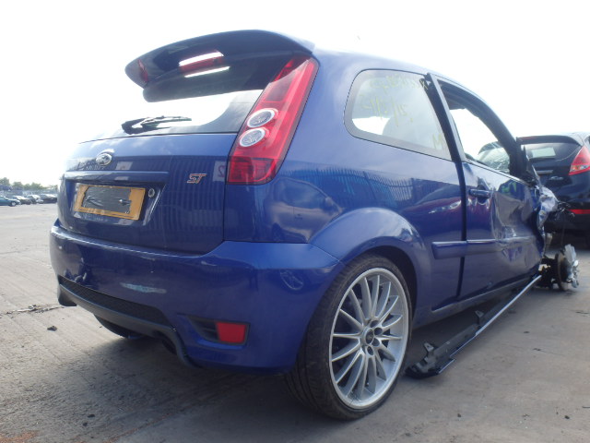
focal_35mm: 28
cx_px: 295
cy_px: 222
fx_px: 477
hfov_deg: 63.4
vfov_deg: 49.7
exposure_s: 1/250
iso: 125
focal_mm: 5
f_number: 3.9
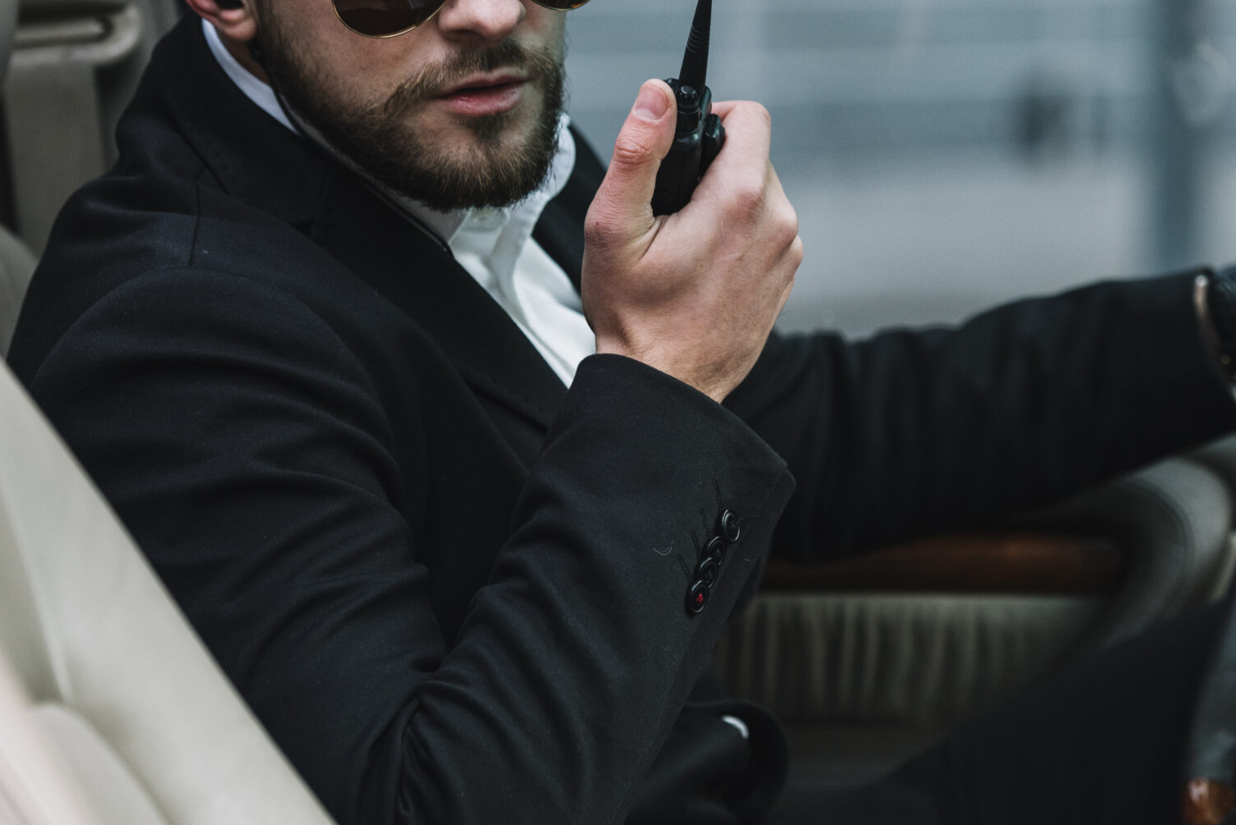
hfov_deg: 10.4
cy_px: 255
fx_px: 6766
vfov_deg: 7.0
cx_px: 847
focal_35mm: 197
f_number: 3.5
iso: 500
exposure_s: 1/160
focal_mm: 116
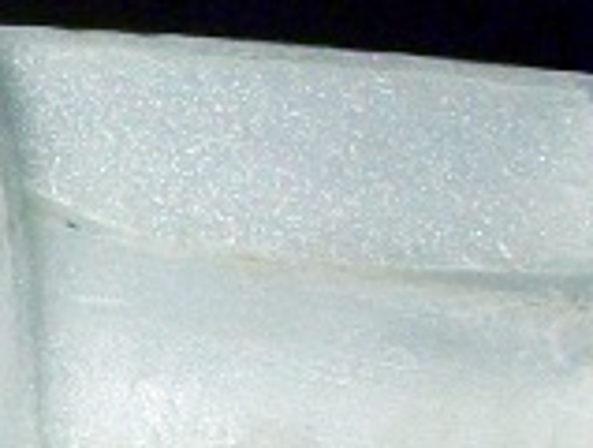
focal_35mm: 160
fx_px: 2747
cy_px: 426
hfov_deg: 11.5
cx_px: -451
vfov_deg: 9.3
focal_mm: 5.7
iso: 160
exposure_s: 1/60
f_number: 2.8
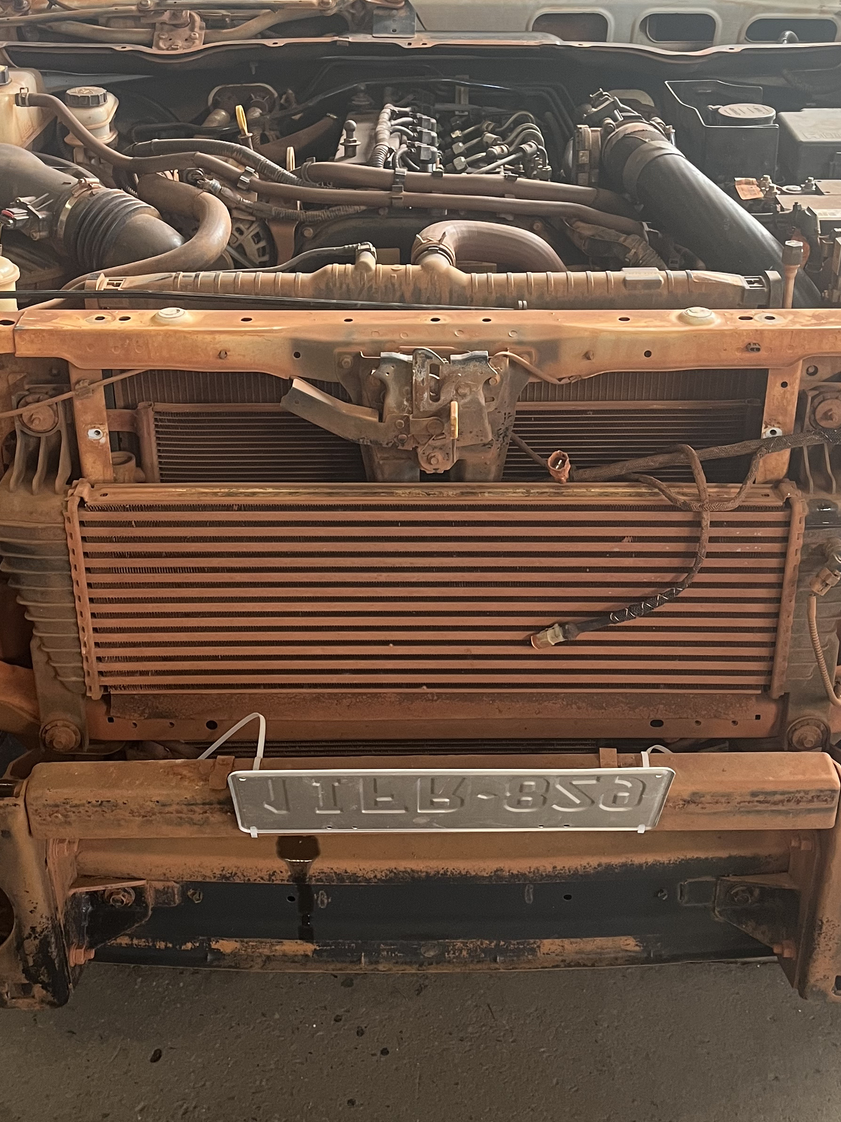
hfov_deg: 32.9
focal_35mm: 44
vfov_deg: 42.7
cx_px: 433
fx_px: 1425
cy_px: 437
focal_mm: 5.1
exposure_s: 1/50
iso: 200
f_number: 1.6
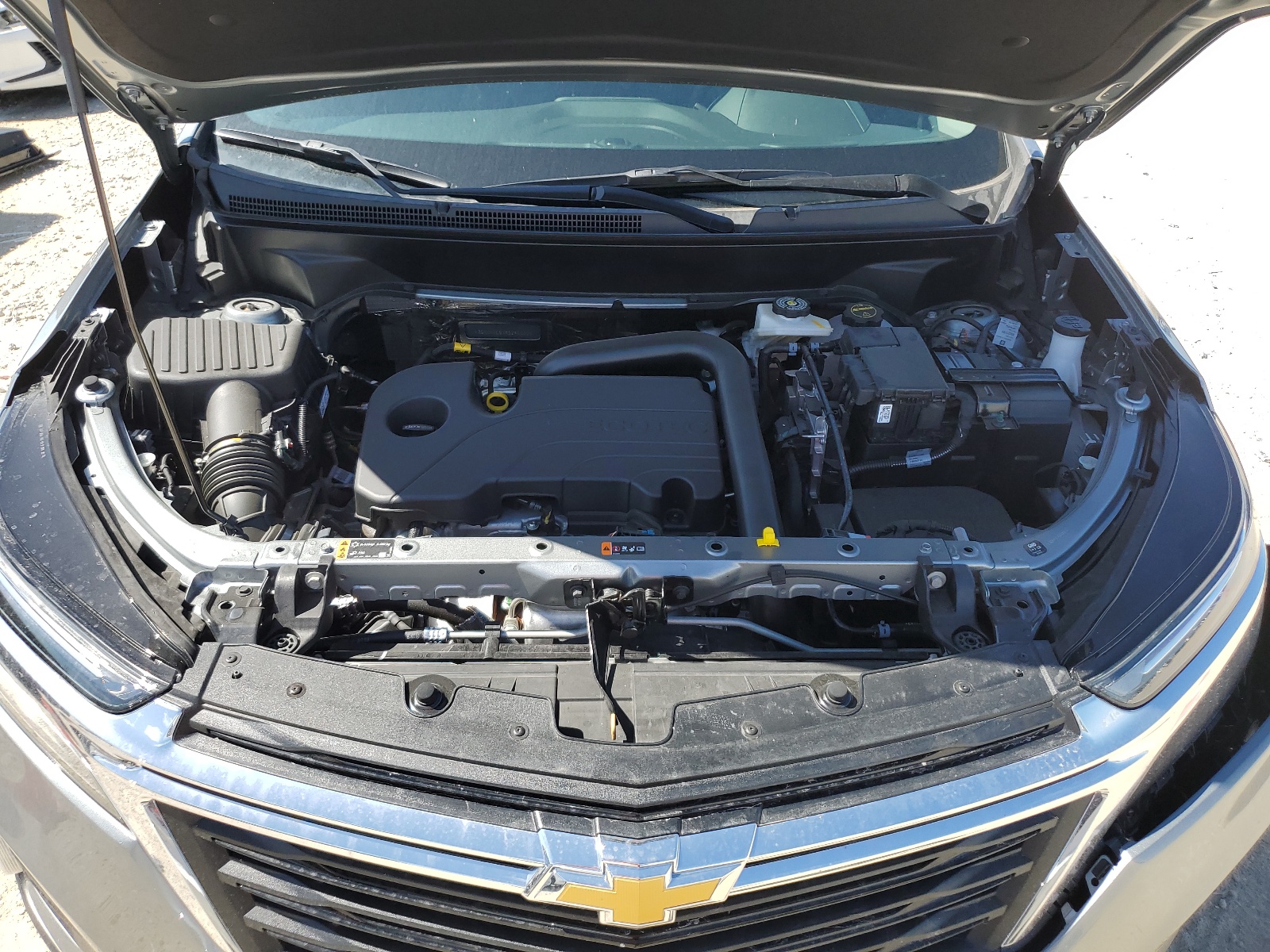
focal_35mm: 26
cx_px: 635
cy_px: 476
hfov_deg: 67.3
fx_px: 954
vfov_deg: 53.1
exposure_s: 1/1250
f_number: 1.5
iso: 50
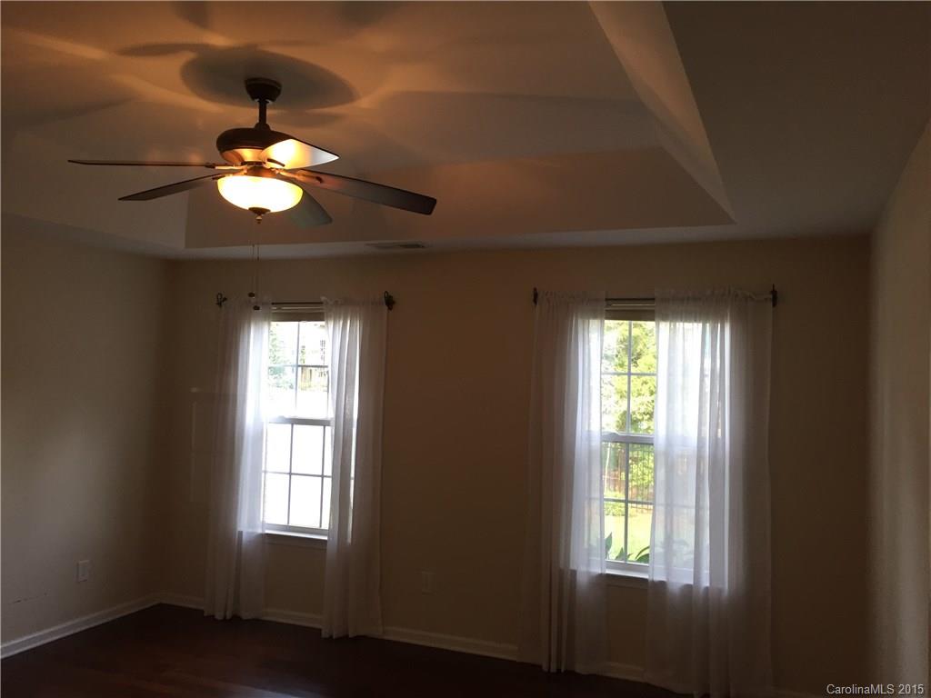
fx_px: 780
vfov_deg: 48.2
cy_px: 349
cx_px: 466
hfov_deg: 61.7
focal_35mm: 29
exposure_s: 1/30
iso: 40
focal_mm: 4.15
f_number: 2.2
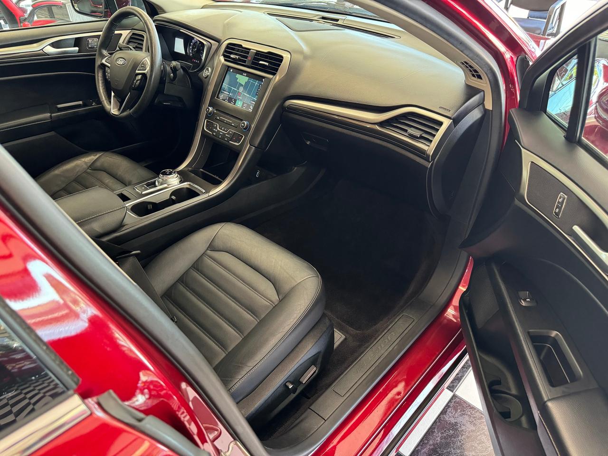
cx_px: 304
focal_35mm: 24
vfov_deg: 56.8
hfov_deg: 71.6
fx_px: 422
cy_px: 228
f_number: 1.78
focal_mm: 6.76
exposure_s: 1/60
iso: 500
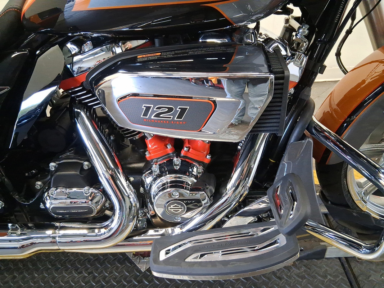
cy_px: 144
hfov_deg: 67.3
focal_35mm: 26
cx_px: 192
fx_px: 288
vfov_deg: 53.1
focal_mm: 3.98
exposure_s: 1/120
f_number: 1.8
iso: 448
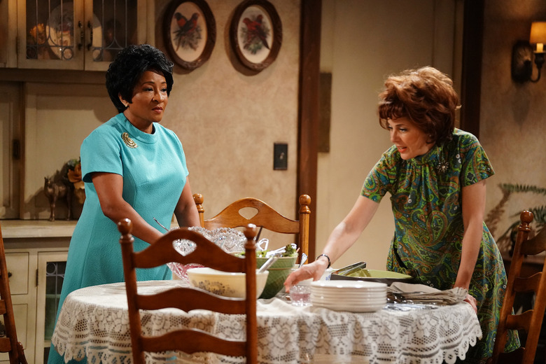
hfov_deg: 12.5
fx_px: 2502
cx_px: 273
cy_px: 182
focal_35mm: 165
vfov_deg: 8.3
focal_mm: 165
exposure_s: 1/200
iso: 8000
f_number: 2.8
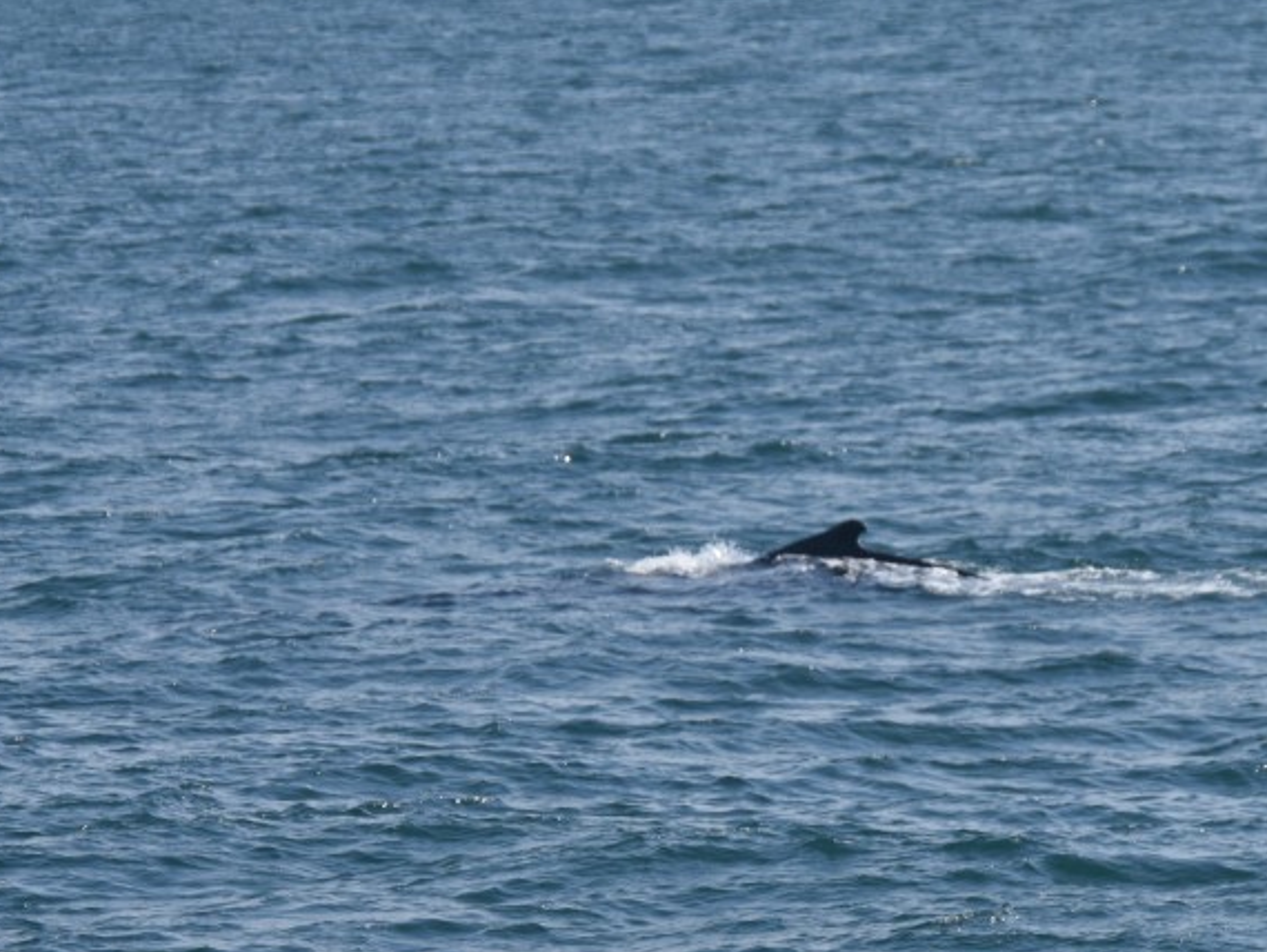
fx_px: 12999
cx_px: 885
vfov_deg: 4.2
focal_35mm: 355
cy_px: 541
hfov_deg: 5.6
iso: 200
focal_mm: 130
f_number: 5.6
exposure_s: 1/1600
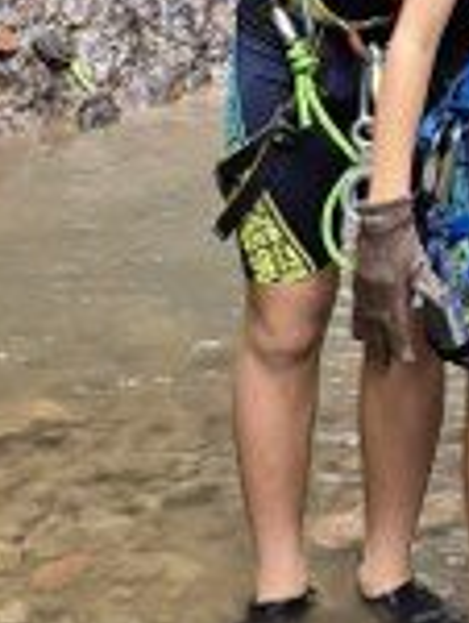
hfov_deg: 14.4
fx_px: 1765
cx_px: 627
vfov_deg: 16.9
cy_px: -461
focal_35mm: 98
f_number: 1.8
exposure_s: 1/120
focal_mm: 5.4
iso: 640
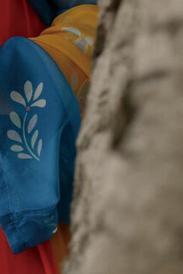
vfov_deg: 2.8
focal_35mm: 744
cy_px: -84
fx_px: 5667
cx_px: -155
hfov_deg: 1.8
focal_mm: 155
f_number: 2.8
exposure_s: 1/250
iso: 160
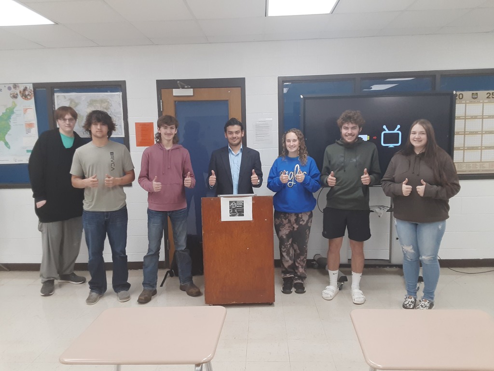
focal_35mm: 27
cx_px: 247
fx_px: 385
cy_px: 186
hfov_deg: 65.3
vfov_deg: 51.4
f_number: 1.9
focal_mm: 2.91
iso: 80
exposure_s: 1/60
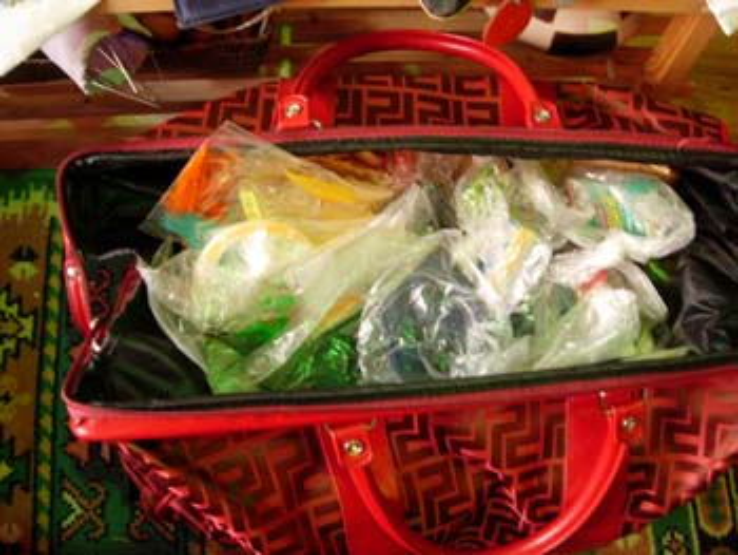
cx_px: 369
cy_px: 278
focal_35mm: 38
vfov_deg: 37.8
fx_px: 811
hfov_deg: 48.9
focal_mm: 7.8
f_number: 2.8
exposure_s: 1/4
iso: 168
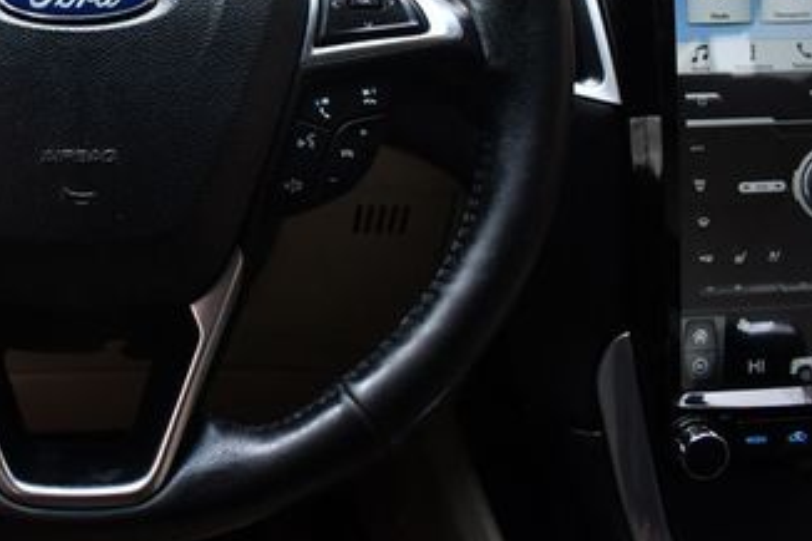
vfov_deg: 24.8
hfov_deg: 35.2
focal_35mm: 53
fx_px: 1195
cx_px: 72
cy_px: 57
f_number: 3.5
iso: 800
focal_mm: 18
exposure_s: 1/250
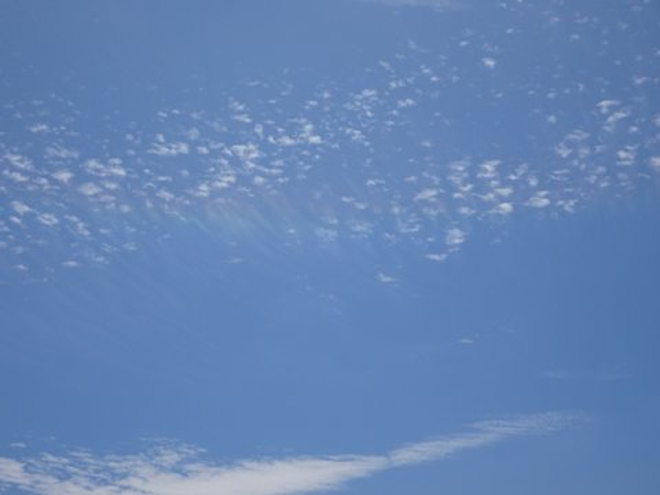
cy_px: 248
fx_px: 1182
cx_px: 330
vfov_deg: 23.7
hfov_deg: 31.2
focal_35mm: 62
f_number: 4.5
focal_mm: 10.59
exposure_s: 1/1250
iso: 80
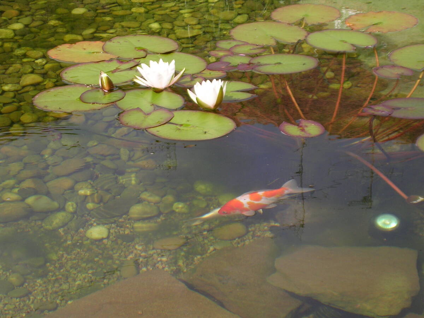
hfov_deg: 17.1
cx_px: 212
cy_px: 159
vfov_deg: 12.9
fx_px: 1409
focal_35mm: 115
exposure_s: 1/228
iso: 50
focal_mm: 17.4
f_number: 4.9
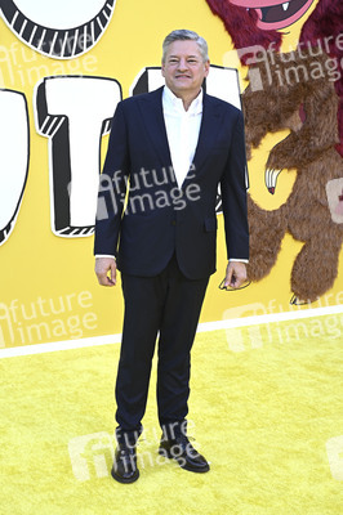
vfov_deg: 35.1
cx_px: 172
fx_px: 816
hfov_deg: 23.7
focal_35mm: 57
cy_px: 258
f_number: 7.1
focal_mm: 57
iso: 640
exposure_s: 1/200
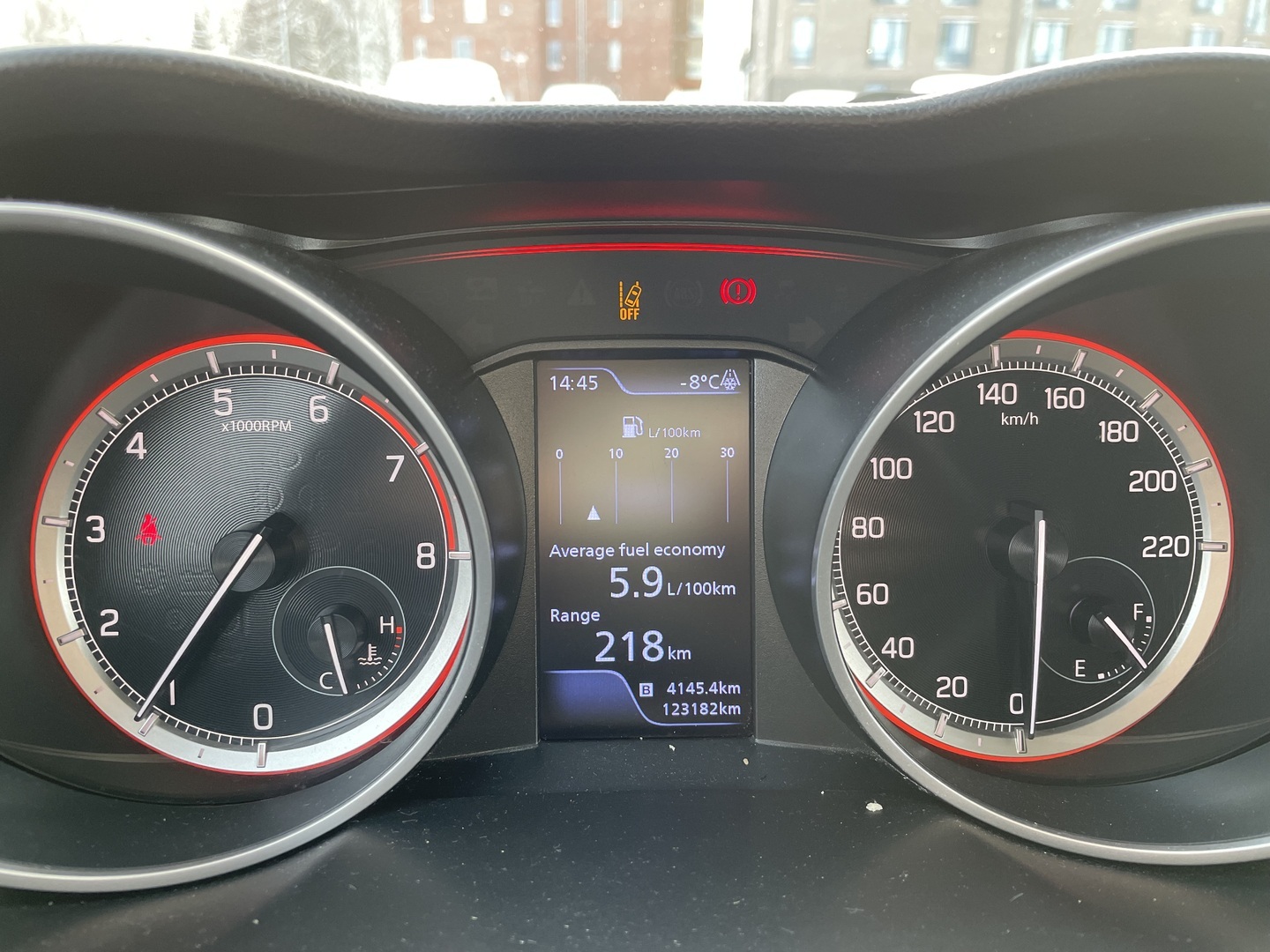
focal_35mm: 26
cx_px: 635
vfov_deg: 53.1
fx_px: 954
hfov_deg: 67.3
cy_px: 476
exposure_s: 1/107
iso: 125
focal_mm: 4.2
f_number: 1.6
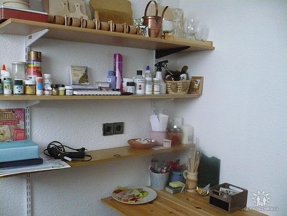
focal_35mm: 35
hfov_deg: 52.6
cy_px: 108
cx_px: 144
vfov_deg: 40.7
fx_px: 290
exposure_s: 1/80
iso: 800
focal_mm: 5.8
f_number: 2.8
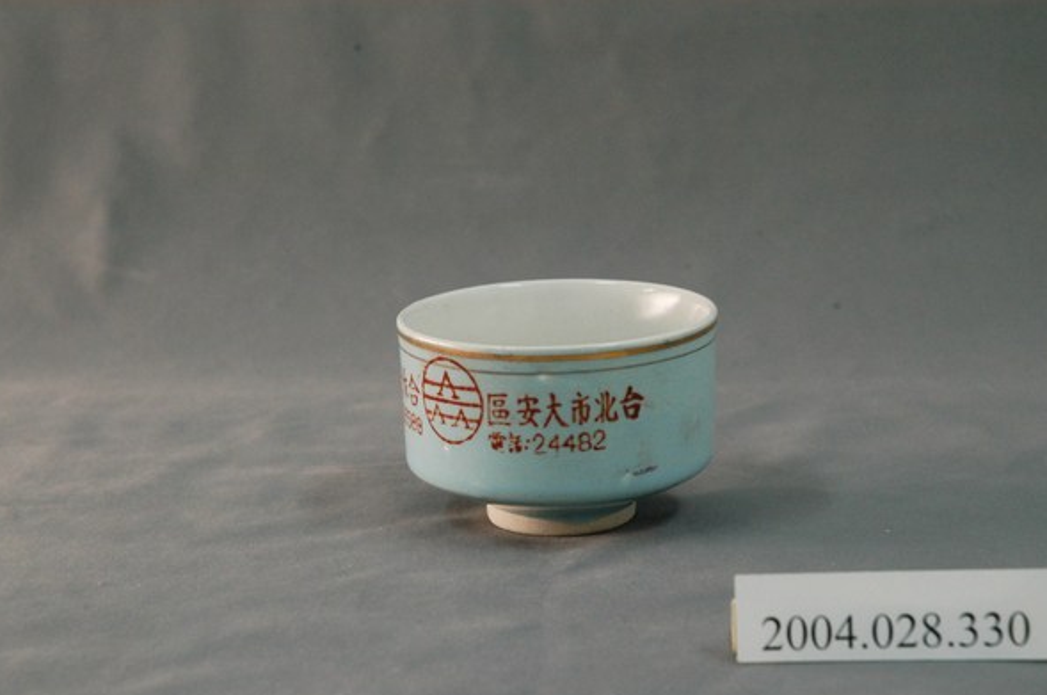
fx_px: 3311
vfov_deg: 12.0
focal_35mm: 114
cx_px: 553
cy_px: 374
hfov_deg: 18.0
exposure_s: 1/20
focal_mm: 70
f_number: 8
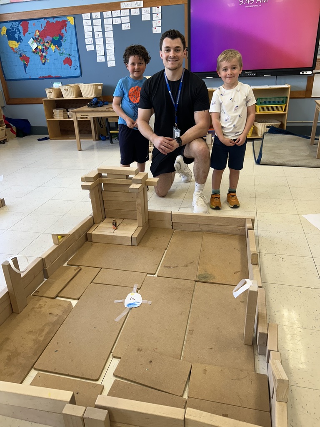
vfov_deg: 67.3
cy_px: 214
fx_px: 320
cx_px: 160
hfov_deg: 53.1
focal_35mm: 26
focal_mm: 5.7
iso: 100
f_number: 1.5
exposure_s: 1/120
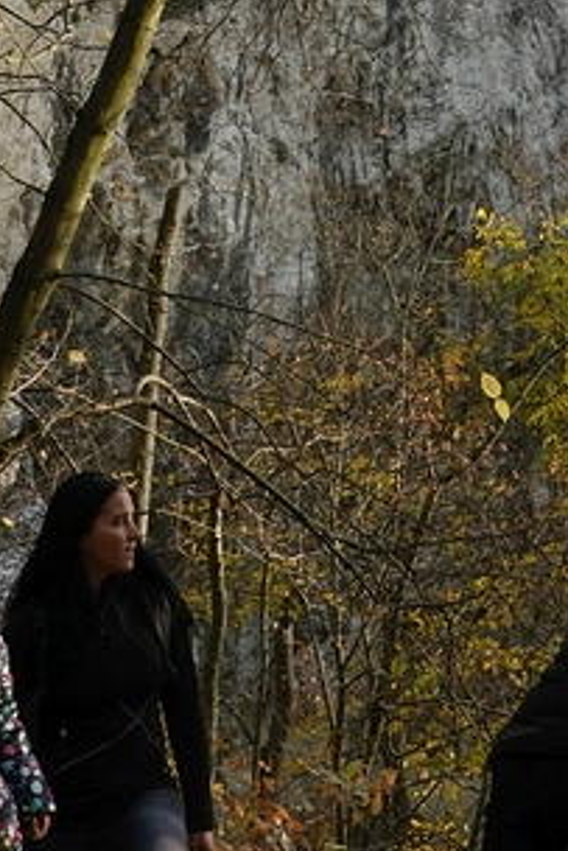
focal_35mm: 79
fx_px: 1867
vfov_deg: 25.2
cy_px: 168
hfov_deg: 17.3
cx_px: 206
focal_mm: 9
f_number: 7.1
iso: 125
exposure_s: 1/60
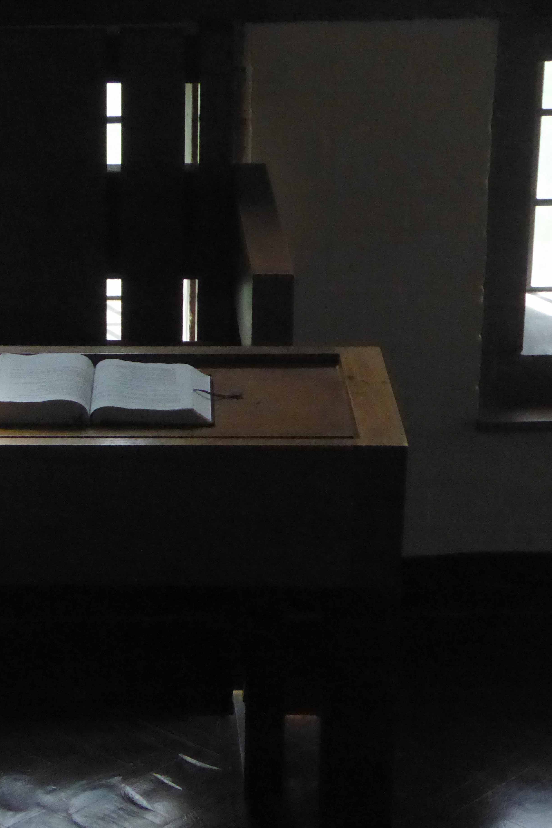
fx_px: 2369
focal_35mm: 103
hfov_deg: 13.2
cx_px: 45
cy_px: 414
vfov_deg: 19.8
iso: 1600
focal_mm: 13.2
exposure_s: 1/1000
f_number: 4.6
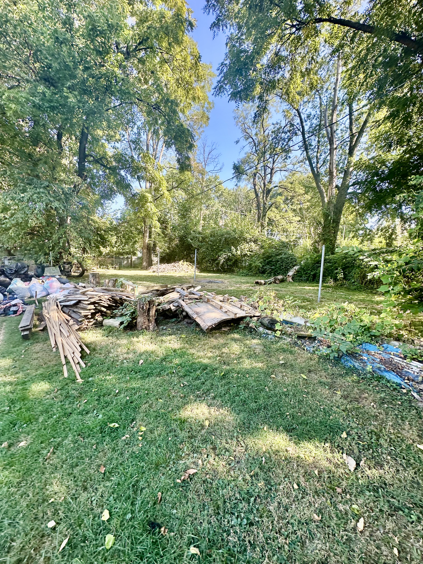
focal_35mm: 14
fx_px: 228
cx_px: 212
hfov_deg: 85.7
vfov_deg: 102.1
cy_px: 282
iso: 40
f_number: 2.2
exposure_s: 1/194
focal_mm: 2.22
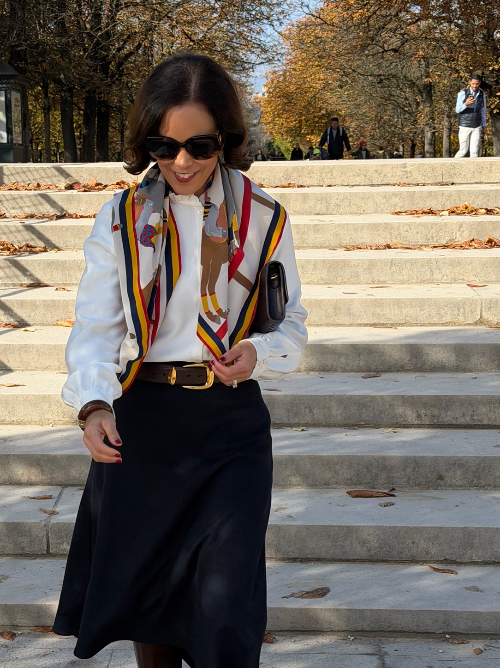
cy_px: 437
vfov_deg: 28.4
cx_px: 186
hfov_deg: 21.6
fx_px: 1310
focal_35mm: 68
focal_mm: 6.76
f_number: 1.78
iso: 80
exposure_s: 1/4878
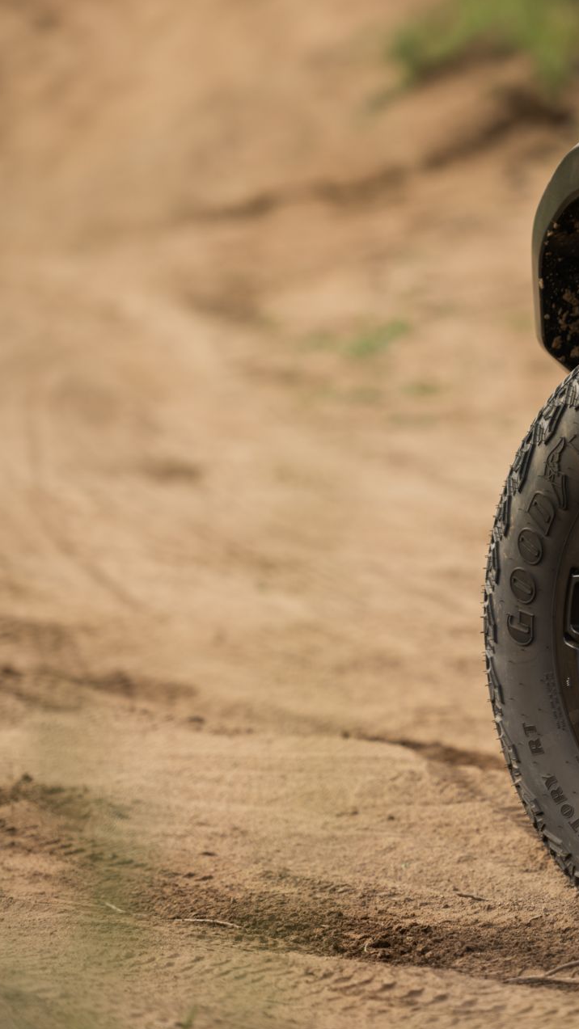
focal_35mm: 229
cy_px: 514
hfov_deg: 5.3
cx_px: 582
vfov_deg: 9.4
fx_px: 6251
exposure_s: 1/100
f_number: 2.8
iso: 125
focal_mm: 145
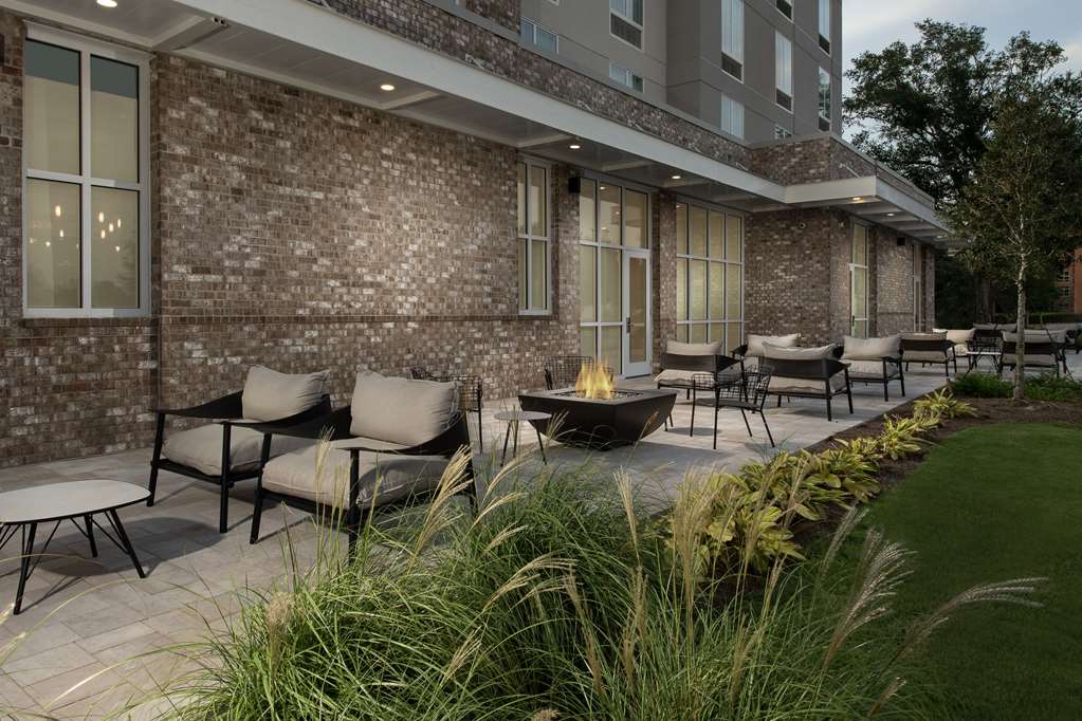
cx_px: 541
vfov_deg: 53.1
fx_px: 721
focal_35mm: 24
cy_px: 360
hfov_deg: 73.7
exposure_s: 1/60
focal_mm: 24
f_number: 11
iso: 500
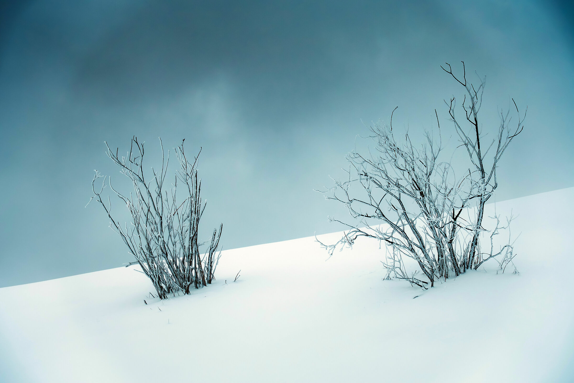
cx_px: 287
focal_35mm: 61
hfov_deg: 32.9
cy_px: 192
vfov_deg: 22.3
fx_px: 973
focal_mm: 22.38
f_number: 5.6
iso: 125
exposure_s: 1/125
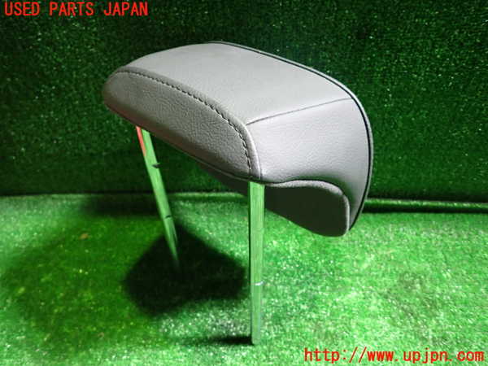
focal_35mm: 25
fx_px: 352
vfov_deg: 54.9
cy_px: 183
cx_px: 244
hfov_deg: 69.4
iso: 640
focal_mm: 4.5
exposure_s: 1/30
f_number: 2
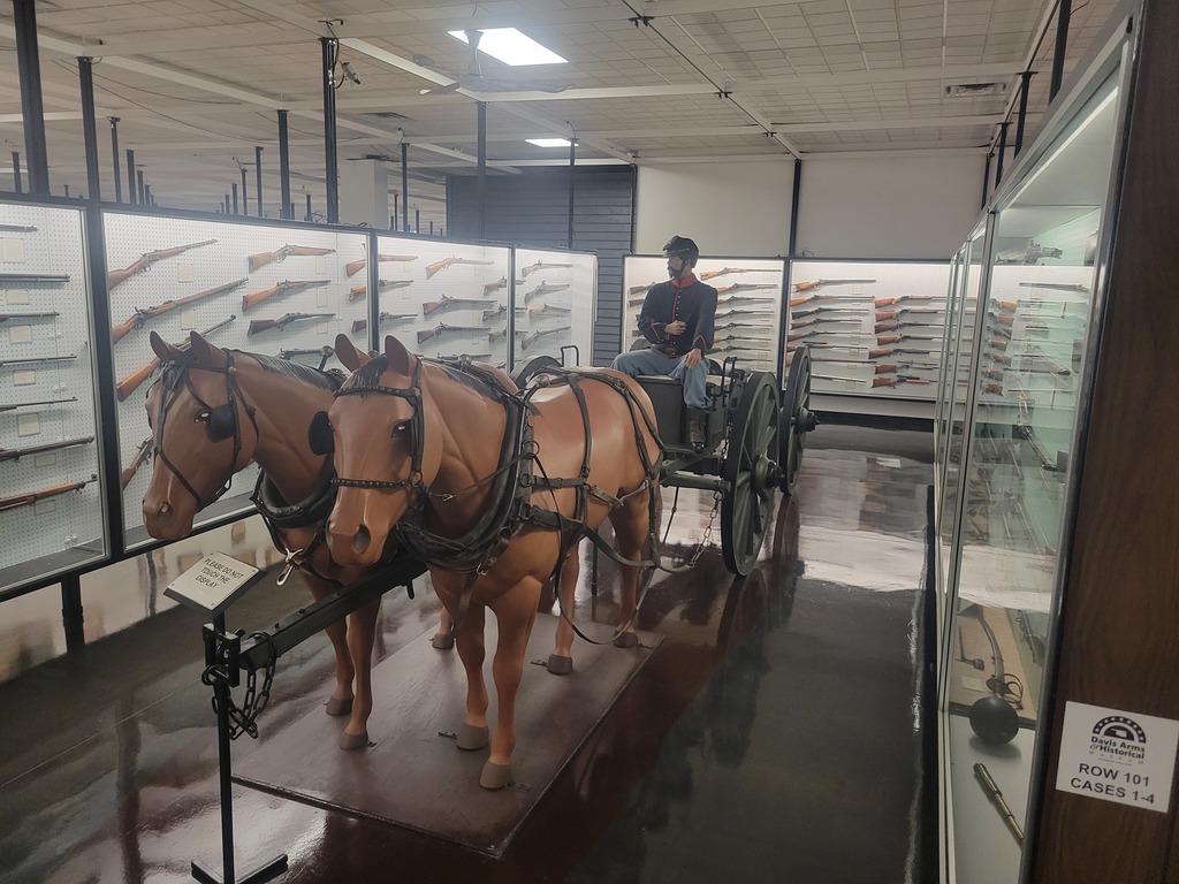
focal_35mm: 26
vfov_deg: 53.1
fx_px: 886
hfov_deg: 67.3
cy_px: 442
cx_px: 590
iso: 320
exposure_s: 1/120
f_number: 1.8
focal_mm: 5.4
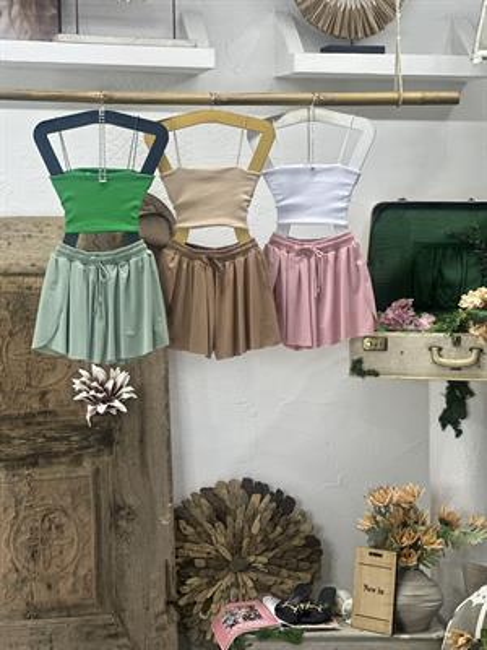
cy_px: 325
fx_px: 1444
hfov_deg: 19.1
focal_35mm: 77
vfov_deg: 25.3
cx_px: 244
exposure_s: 1/50
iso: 125
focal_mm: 9
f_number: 2.8
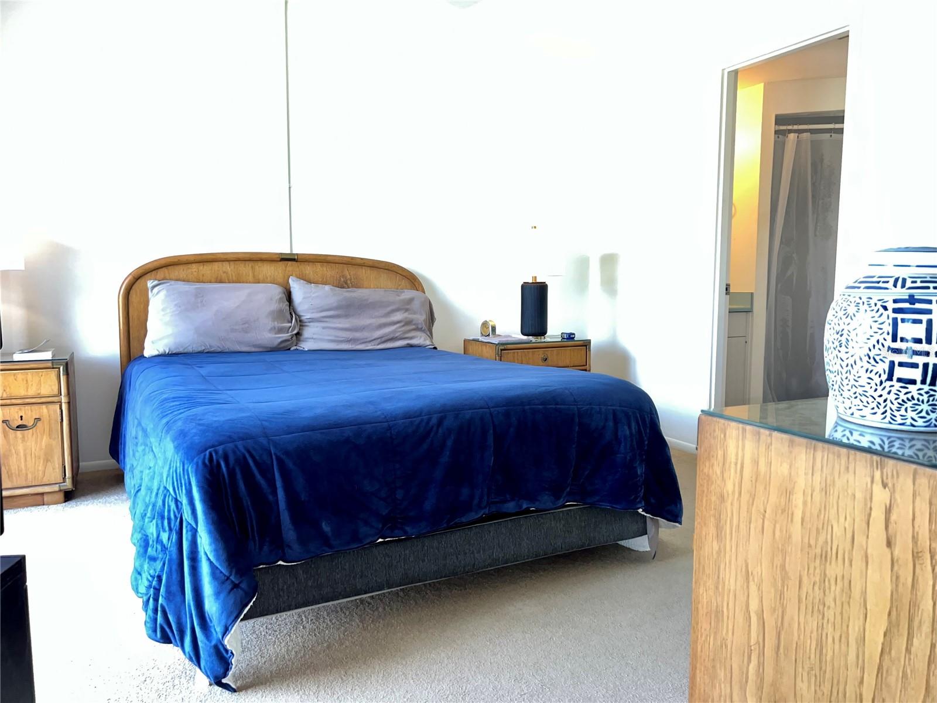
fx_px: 704
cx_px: 468
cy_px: 352
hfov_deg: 67.3
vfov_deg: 53.1
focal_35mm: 26
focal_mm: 5.7
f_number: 1.5
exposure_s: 1/120
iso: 200
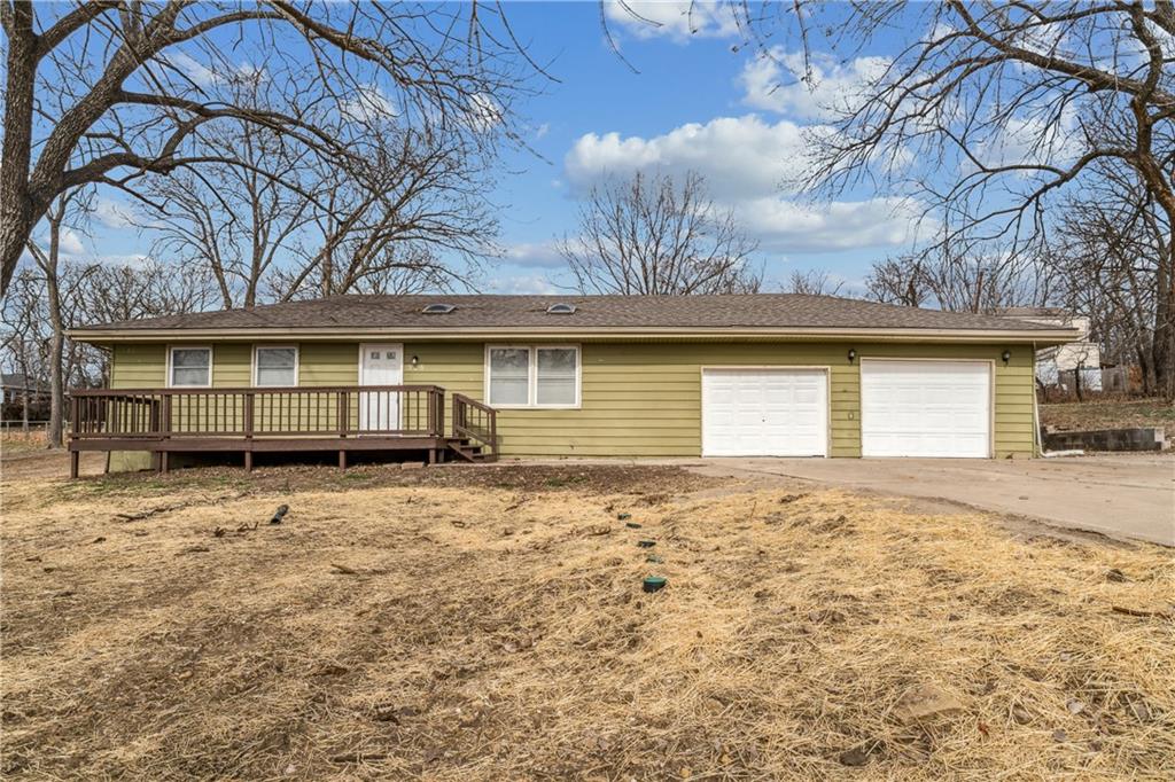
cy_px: 391
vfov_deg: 61.9
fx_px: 653
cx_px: 588
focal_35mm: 20
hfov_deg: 84.0
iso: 100
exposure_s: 1/30
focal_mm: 20
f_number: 22
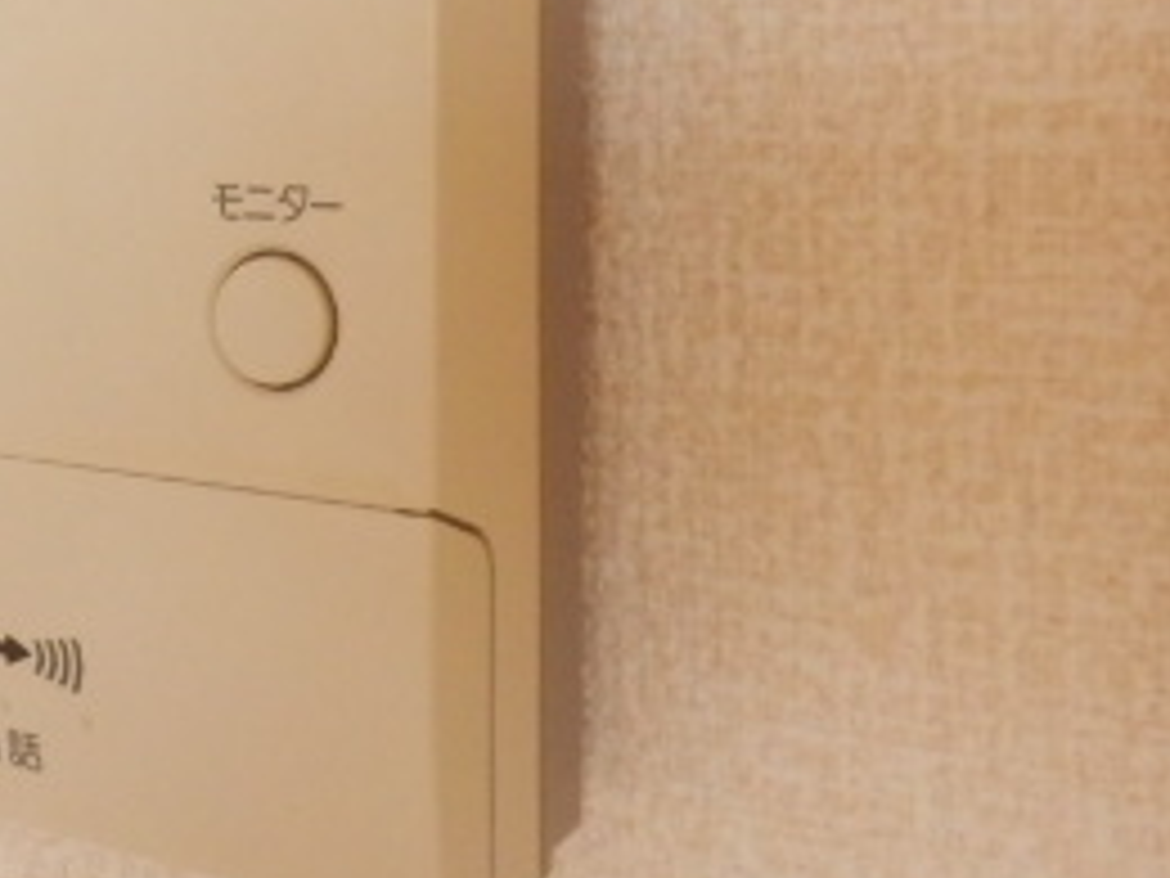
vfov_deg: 23.9
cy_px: 36
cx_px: -9
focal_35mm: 59
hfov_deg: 30.3
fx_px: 1994
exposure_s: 1/25
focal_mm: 4.2
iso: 800
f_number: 3
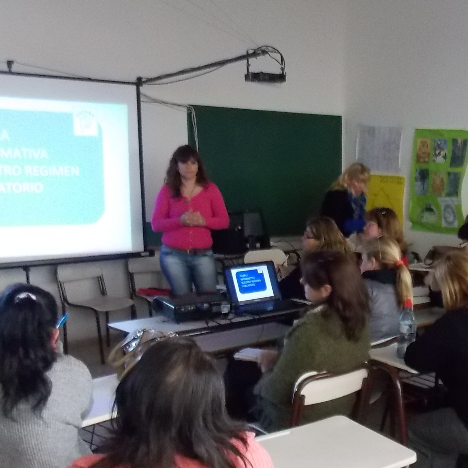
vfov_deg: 34.7
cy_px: 339
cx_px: 361
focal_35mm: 48
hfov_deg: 34.5
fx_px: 734
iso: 400
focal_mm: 4
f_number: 3.1
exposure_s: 1/13
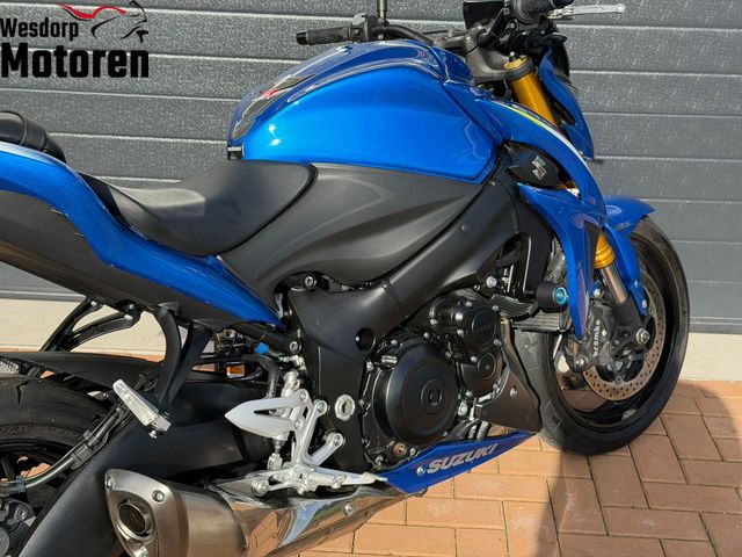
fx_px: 1029
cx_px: 371
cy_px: 278
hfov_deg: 39.7
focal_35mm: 48
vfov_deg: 30.3
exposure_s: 1/2208
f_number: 1.78
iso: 100
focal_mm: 6.76
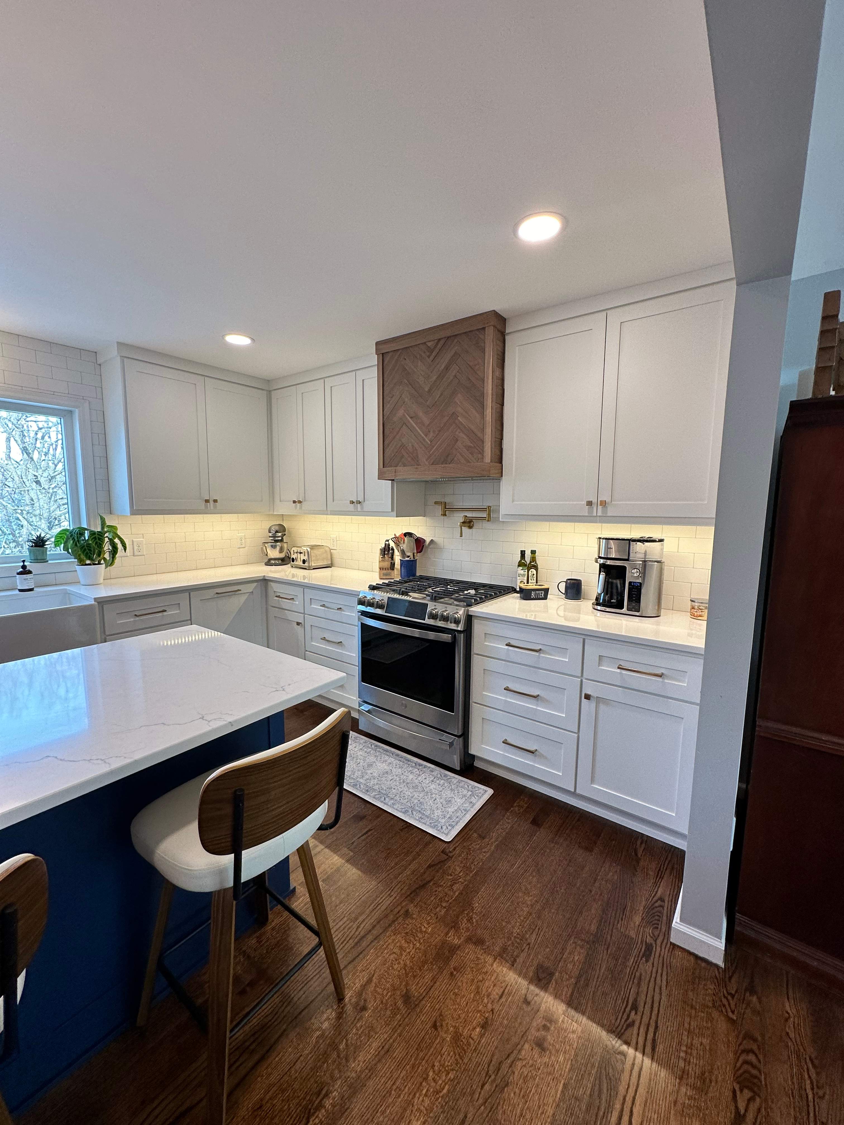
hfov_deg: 85.7
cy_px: 562
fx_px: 455
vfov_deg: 102.1
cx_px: 422
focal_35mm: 14
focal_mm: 2.22
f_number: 2.2
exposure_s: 1/120
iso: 125
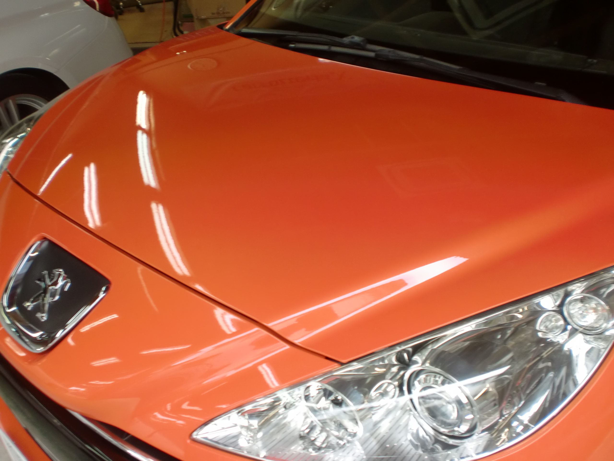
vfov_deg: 40.7
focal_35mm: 35
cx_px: 307
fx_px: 621
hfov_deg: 52.6
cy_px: 230
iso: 80
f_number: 3.1
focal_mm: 6.3
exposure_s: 1/60
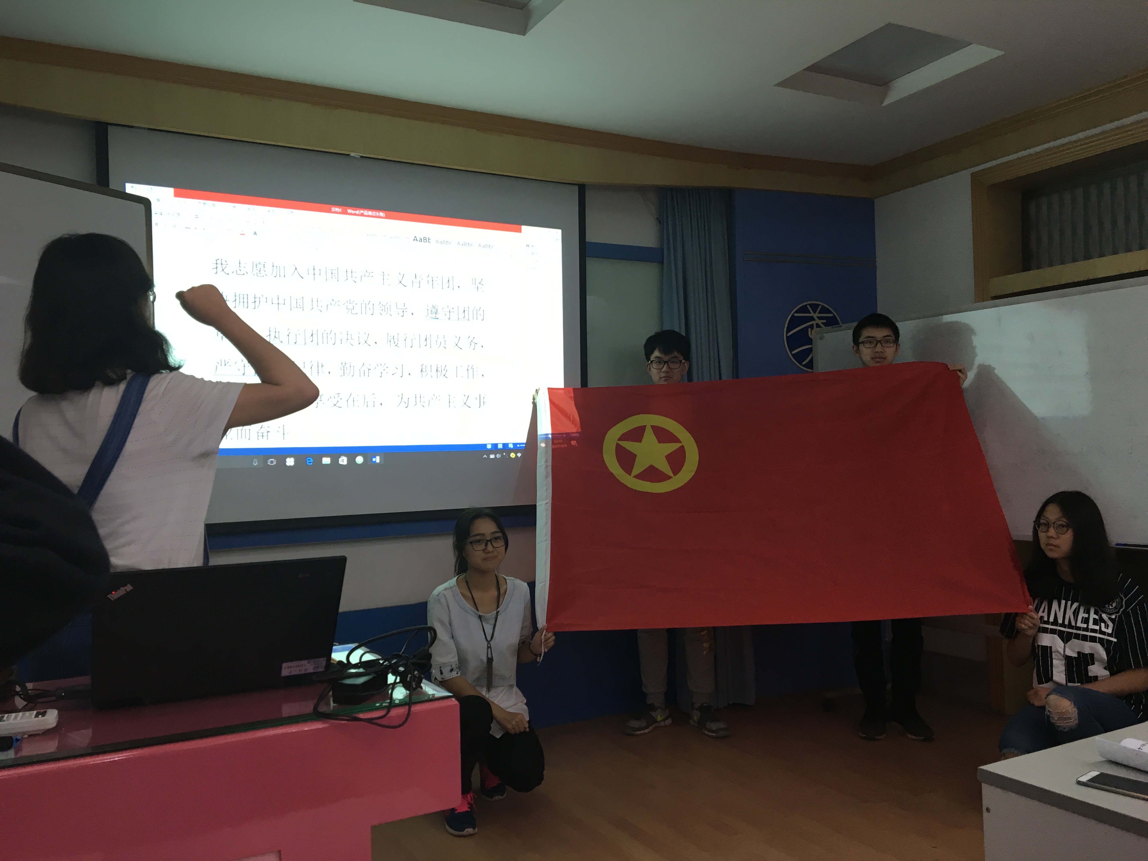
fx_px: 962
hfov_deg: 61.7
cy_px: 430
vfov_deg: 48.2
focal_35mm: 29
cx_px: 574
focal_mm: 4.15
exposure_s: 1/33
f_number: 2.2
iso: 64
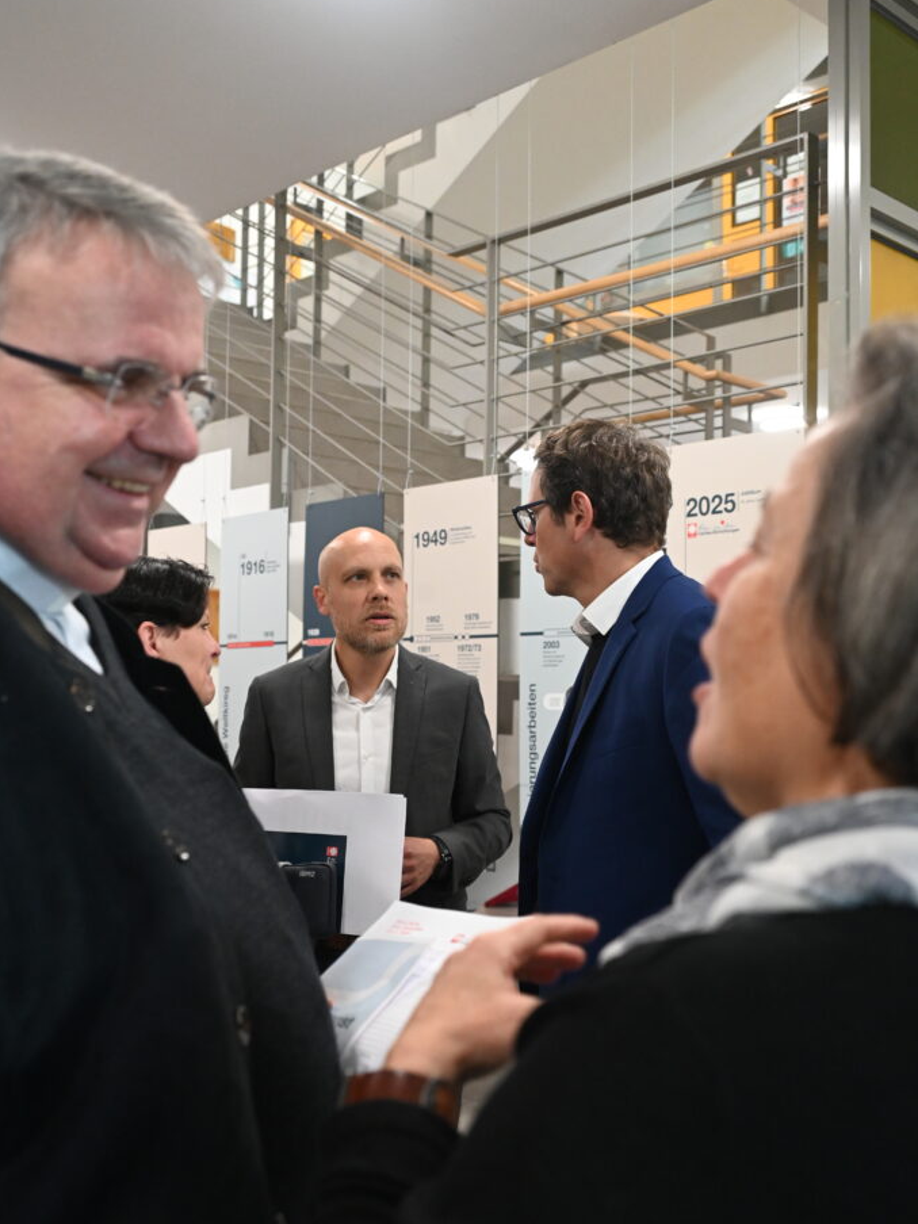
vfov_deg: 49.5
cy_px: 630
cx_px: 458
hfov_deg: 38.1
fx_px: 1328
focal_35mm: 38
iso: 5000
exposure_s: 1/125
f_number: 4.8
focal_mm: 34.5
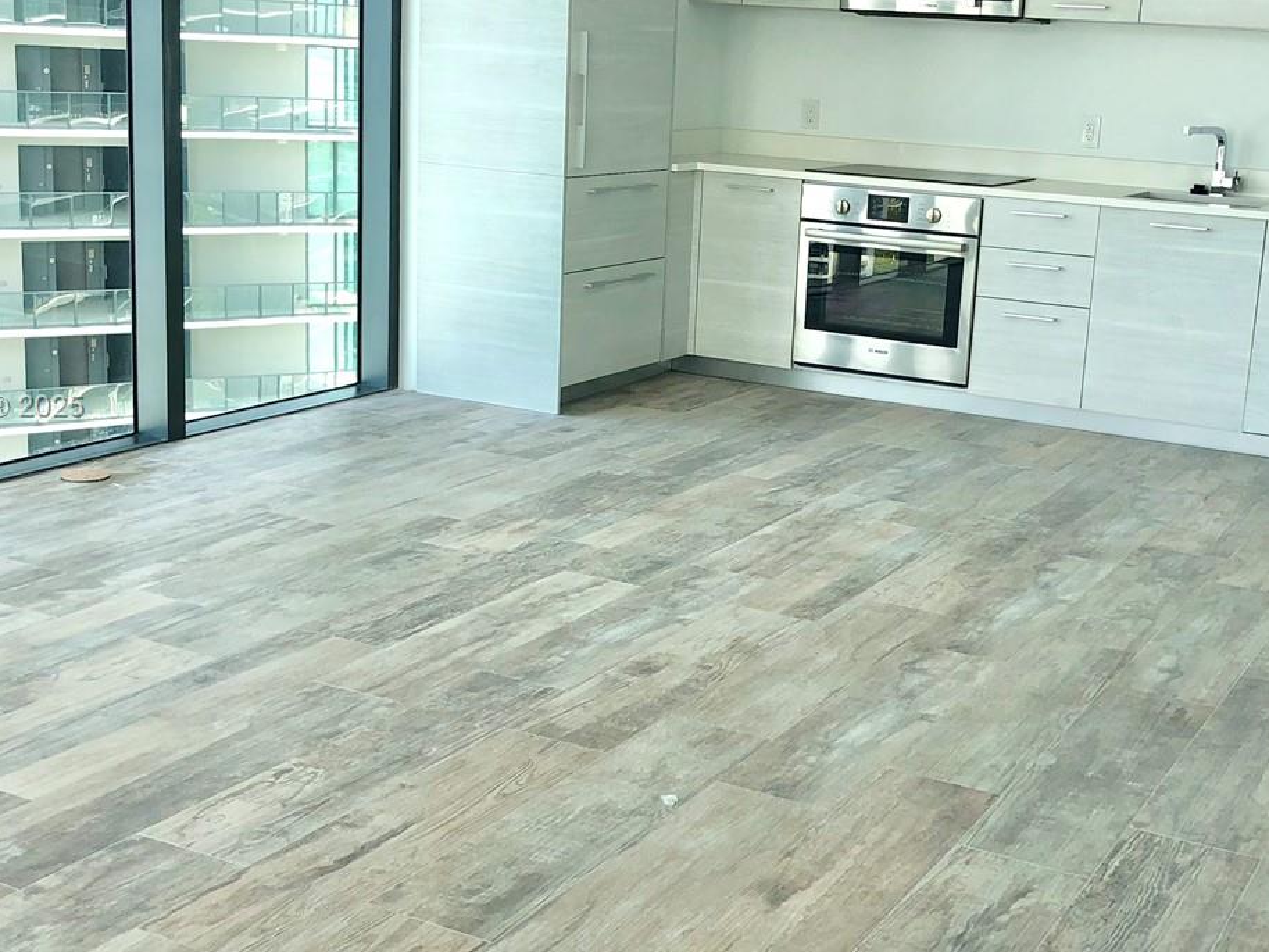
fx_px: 1797
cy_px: 408
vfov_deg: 29.7
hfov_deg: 38.8
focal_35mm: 49
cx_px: 750
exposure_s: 1/224
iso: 20
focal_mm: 4
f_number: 1.8
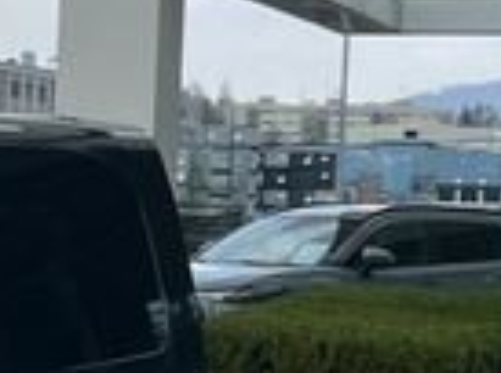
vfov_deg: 7.6
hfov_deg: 9.2
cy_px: 271
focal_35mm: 195
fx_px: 2815
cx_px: -684
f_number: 1.6
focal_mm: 5.1
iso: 50
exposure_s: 1/1890
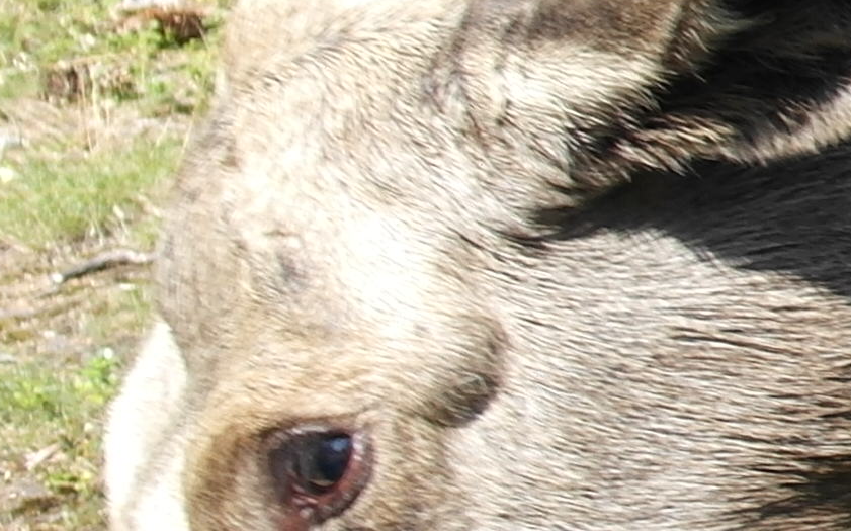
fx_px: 4614
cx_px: 2679
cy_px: -294
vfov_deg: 6.5
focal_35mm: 199
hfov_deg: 8.5
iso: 100
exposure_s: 1/160
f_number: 5
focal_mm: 20
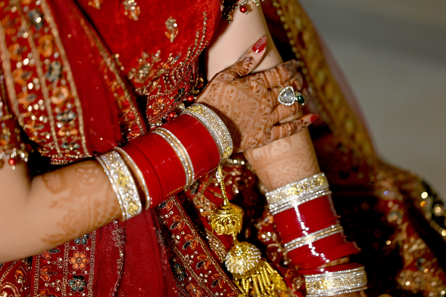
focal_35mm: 104
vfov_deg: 13.1
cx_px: 247
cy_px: 123
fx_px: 1288
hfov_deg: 19.6
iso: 500
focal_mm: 85
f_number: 1.8
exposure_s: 1/250
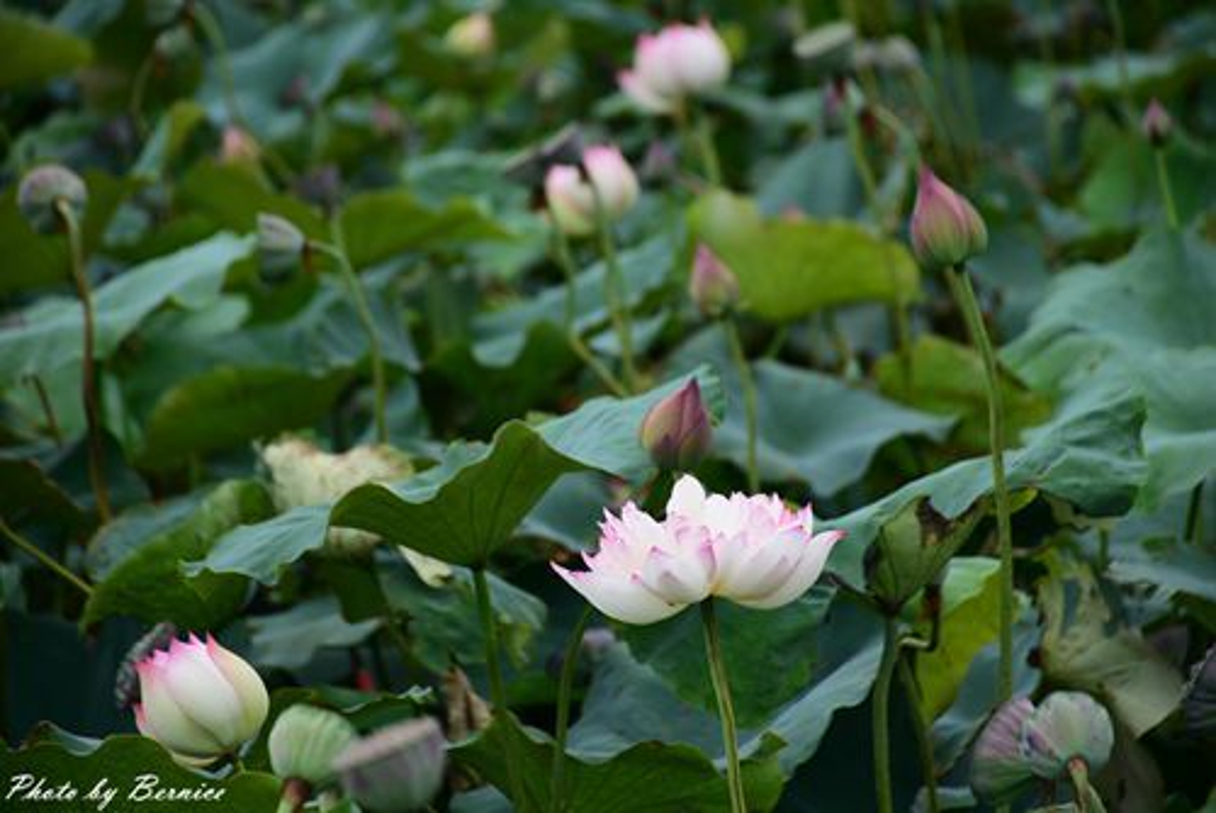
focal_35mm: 210
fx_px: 7097
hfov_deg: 9.8
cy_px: 406
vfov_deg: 6.6
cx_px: 608
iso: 100
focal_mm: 140
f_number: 5.6
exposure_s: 1/320
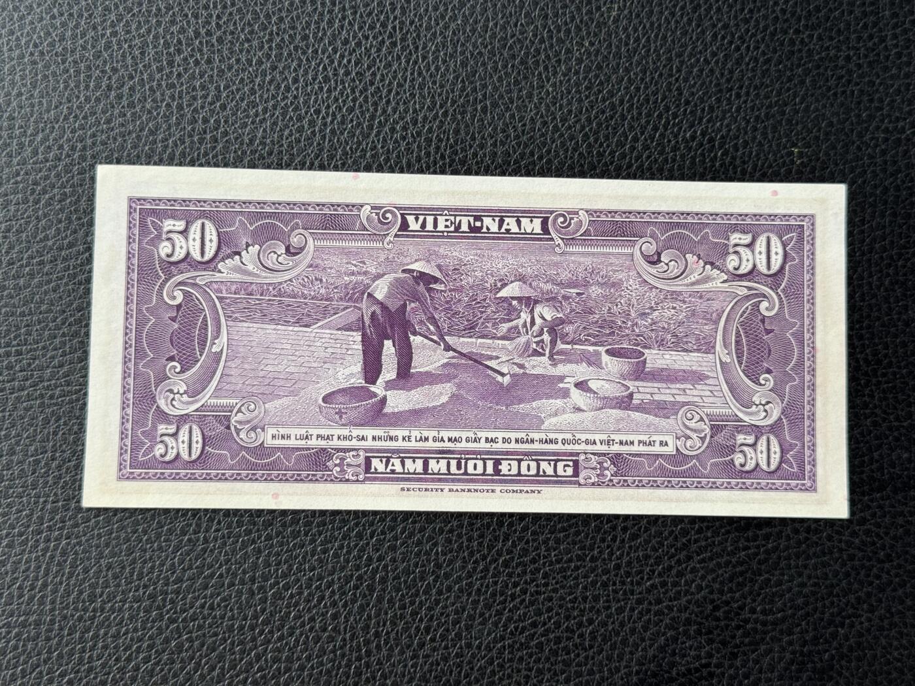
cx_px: 458
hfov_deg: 39.7
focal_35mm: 48
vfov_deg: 30.3
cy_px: 343
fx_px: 1269
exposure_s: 1/747
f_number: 1.78
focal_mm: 6.76
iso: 64
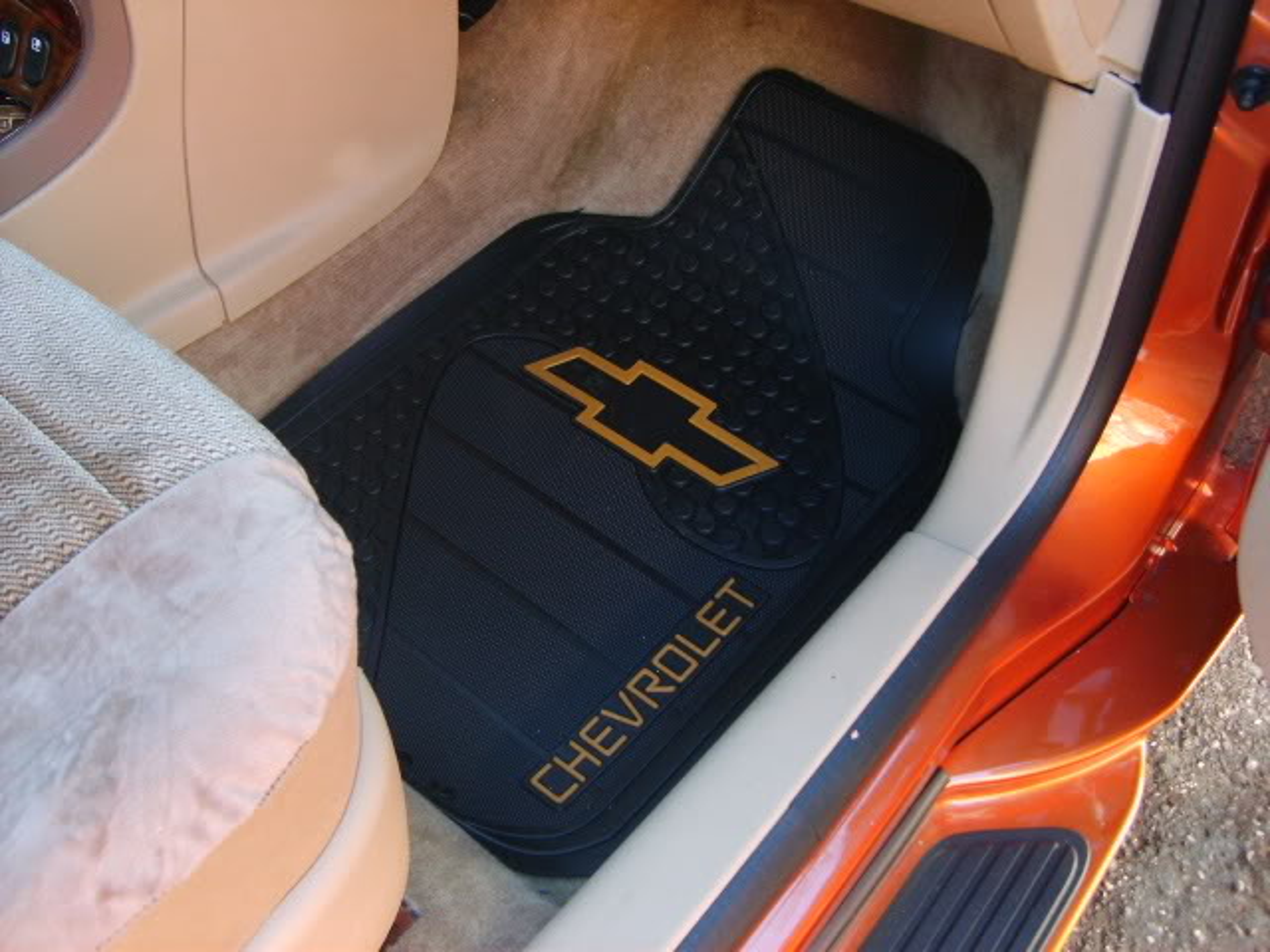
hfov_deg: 52.6
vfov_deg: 40.7
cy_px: 476
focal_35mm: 35
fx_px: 1284
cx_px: 635
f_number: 2.8
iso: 139
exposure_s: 1/30
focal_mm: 5.8
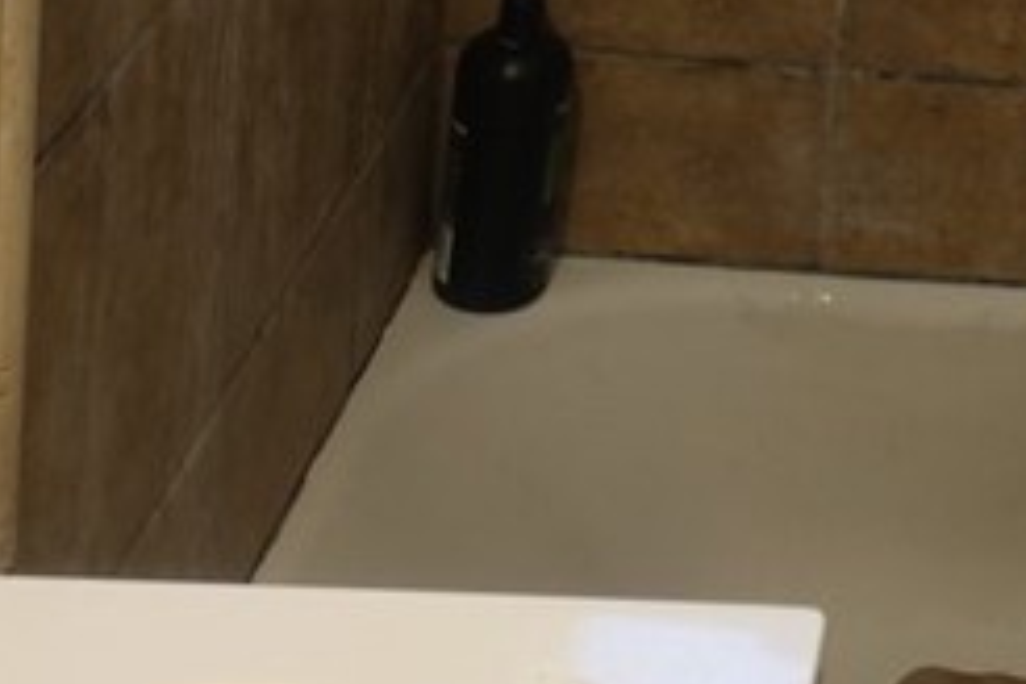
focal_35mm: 100
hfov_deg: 17.6
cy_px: -694
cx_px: 1685
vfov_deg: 12.1
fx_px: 2850
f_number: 2.2
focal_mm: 8.8
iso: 125
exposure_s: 1/30
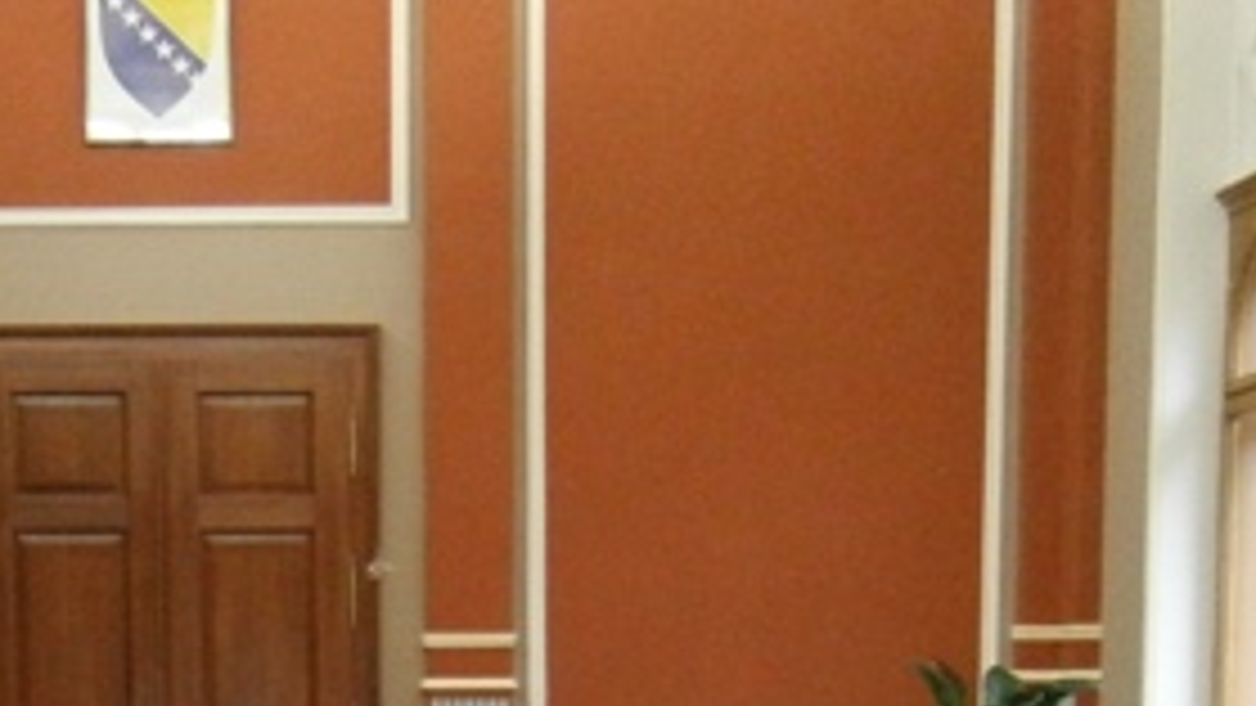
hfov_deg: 31.5
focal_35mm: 65
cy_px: 1007
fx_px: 2165
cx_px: 248
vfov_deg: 17.0
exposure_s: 1/30
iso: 800
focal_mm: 4.7
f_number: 2.8
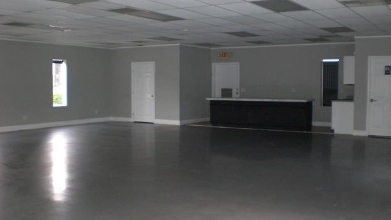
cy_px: 92
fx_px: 435
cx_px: 198
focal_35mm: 42
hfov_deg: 48.4
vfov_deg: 28.3
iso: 200
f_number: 3.1
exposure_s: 1/60
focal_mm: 6.3
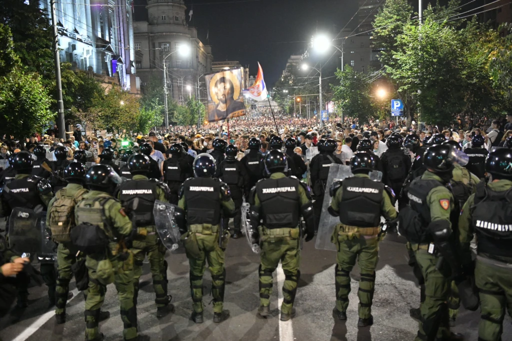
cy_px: 170
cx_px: 256
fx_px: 498
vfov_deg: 37.9
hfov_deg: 54.4
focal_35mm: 35
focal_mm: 35
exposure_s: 1/40
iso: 6400
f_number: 2.8
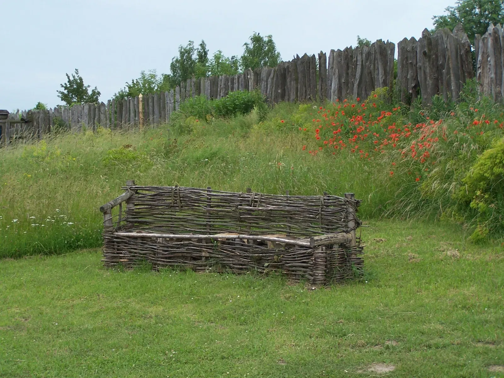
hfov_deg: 28.2
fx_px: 1005
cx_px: 252
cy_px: 189
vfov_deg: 21.3
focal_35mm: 69
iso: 80
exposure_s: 1/350
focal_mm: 11.5
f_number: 3.2
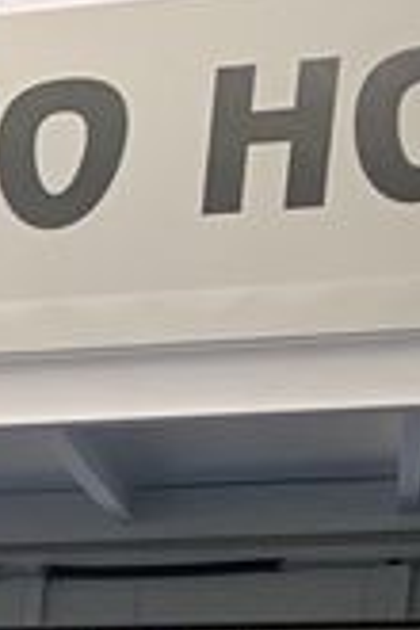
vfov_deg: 10.7
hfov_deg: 6.7
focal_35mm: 168
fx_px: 2940
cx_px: -1149
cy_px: 1451
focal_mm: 4.25
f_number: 1.8
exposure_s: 1/103
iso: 100
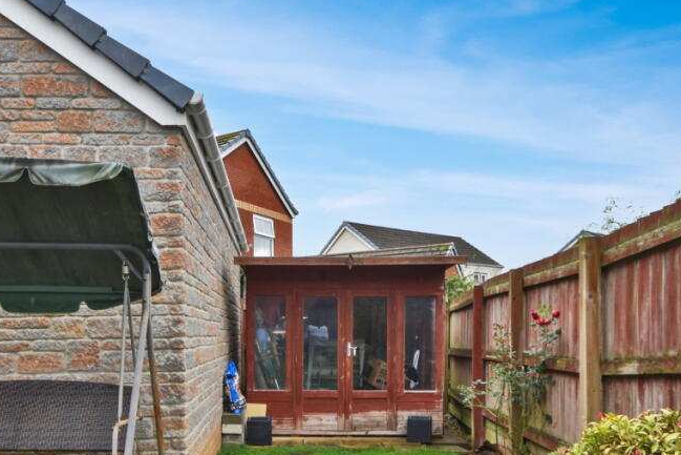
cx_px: 290
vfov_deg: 41.6
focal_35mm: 31
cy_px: 332
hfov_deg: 60.3
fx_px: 583
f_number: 5
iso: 320
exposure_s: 1/200
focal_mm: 13
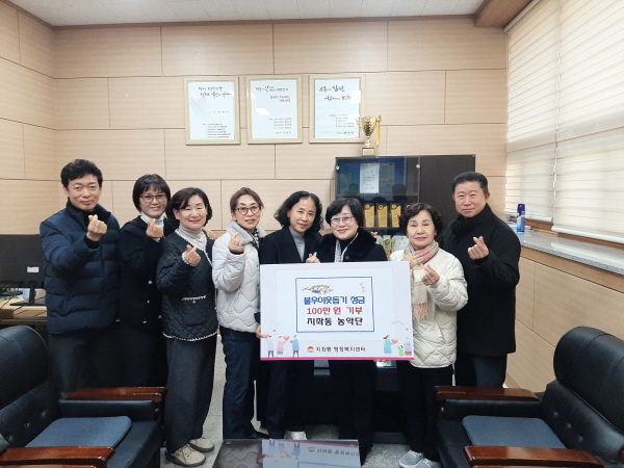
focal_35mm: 26
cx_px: 312
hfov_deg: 67.3
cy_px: 234
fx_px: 469
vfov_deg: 53.1
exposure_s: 1/60
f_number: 1.7
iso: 160
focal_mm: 3.93
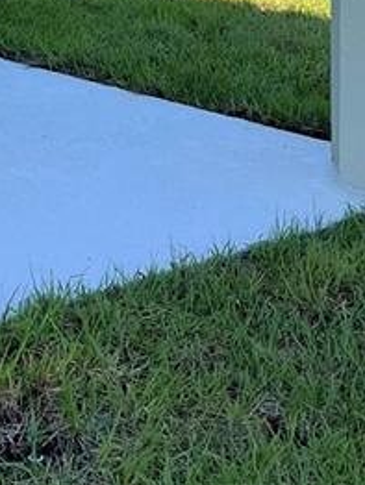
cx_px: -44
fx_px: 1670
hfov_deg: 12.2
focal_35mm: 119
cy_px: -220
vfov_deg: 15.4
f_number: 1.6
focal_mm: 5.1
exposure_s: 1/2247
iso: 32
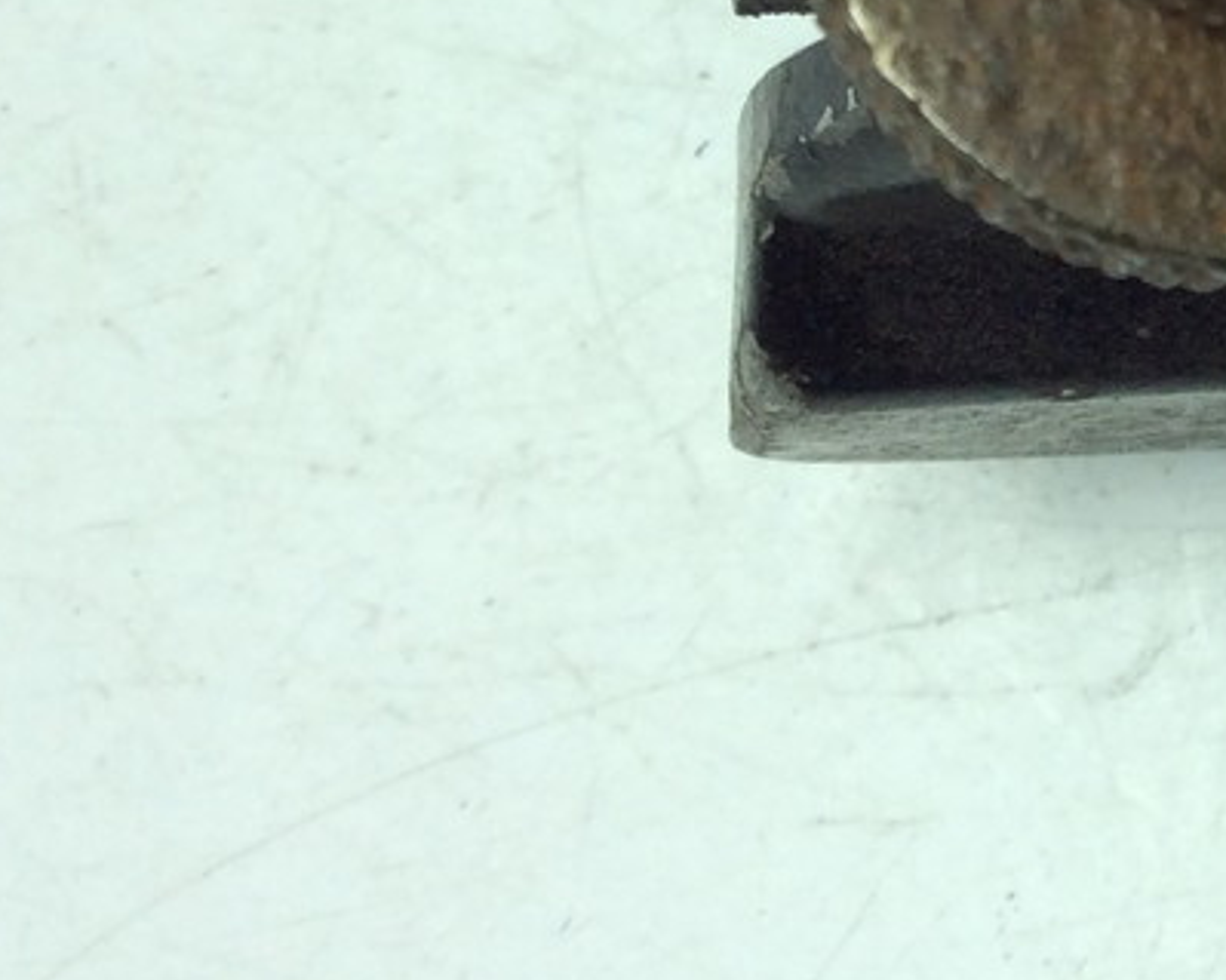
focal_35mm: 100
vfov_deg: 14.9
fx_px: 3628
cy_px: -190
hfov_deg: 17.1
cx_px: 1899
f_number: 2.4
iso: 32
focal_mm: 3.3
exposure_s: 1/440
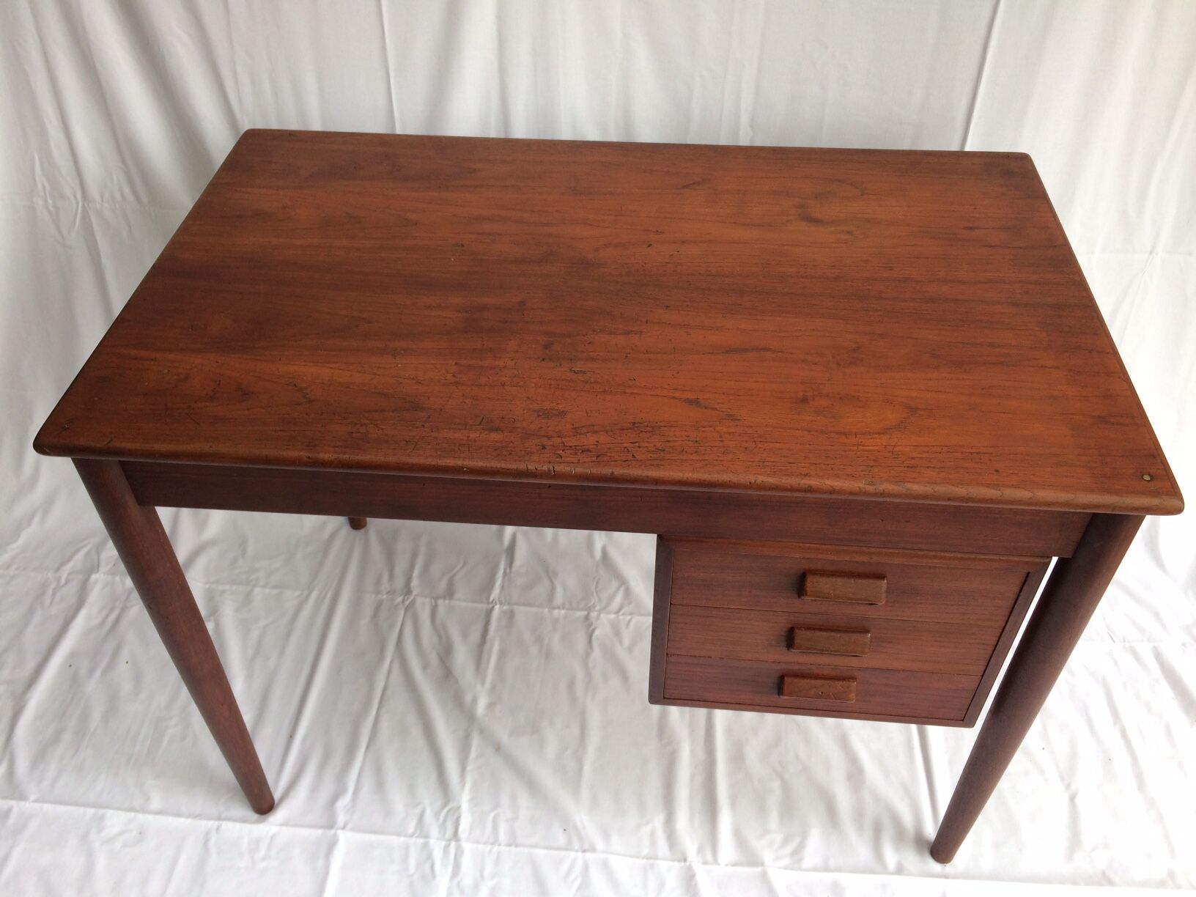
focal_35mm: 29
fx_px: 1002
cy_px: 448
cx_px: 598
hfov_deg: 61.7
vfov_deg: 48.2
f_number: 2.2
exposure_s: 1/100
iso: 40
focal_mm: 4.15
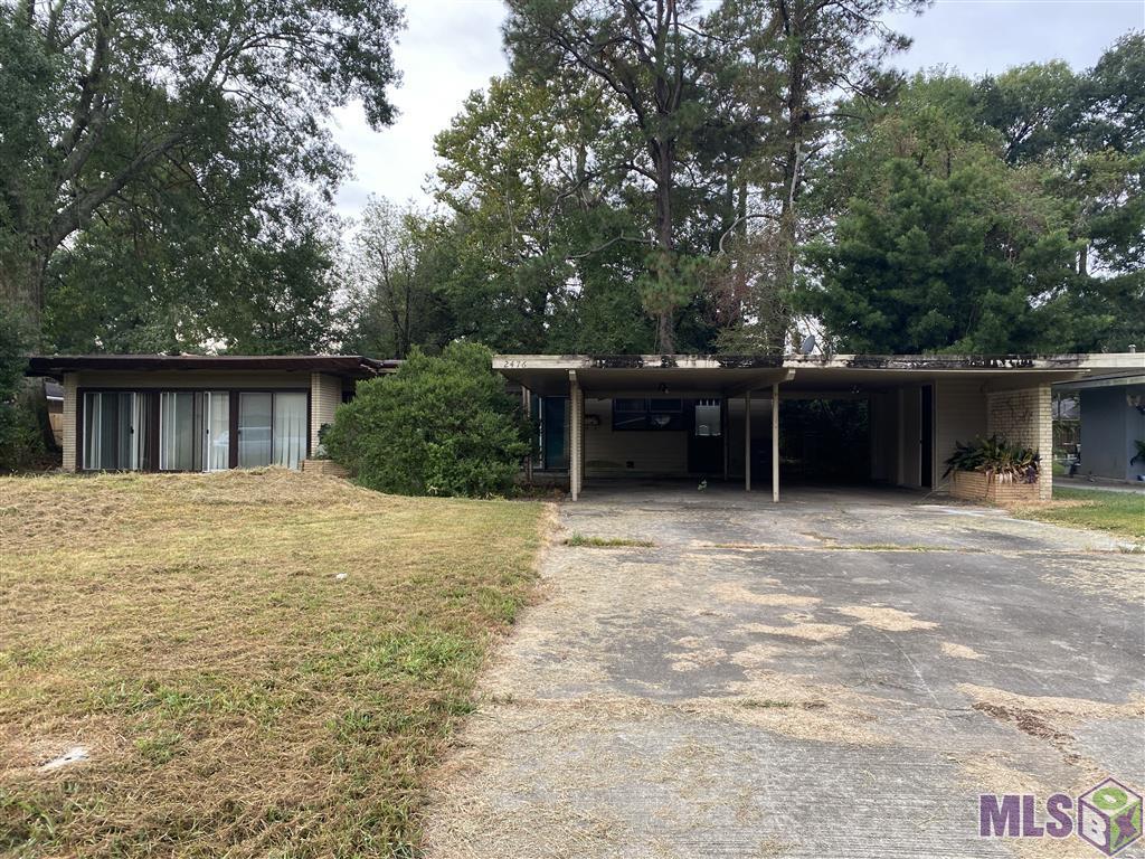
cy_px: 430
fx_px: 860
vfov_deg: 53.1
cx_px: 572
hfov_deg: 67.3
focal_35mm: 26
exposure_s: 1/121
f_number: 1.8
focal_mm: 4.25
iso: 80
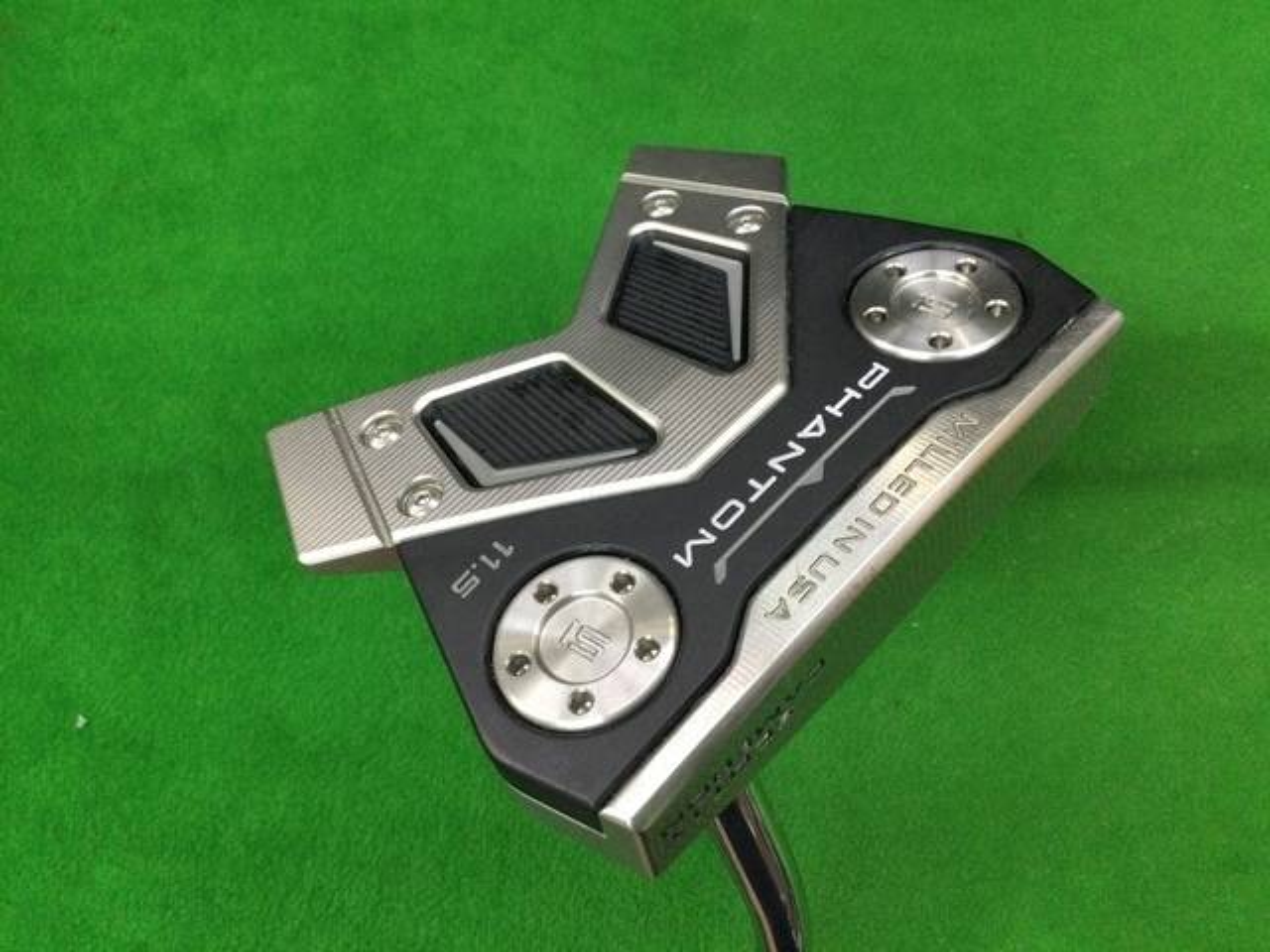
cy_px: 476
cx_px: 635
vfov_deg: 45.4
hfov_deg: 58.4
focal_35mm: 31
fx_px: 1137
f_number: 2.4
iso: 100
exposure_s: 1/30
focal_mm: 3.3
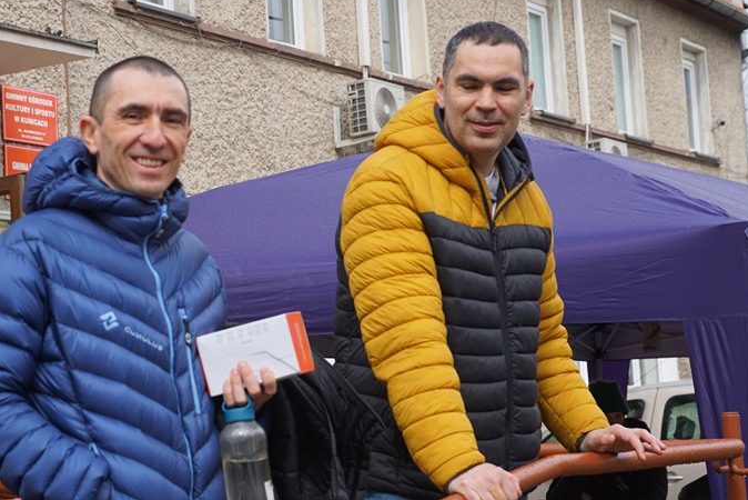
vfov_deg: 17.1
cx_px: 212
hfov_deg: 25.2
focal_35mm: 80
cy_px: 241
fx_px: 1658
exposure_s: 1/400
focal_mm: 35
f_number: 4.5
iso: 100
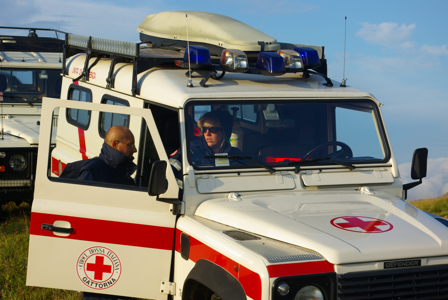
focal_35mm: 82
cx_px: 224
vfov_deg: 16.6
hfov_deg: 24.6
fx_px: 1028
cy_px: 150
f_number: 9.5
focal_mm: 55
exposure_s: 1/180
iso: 100
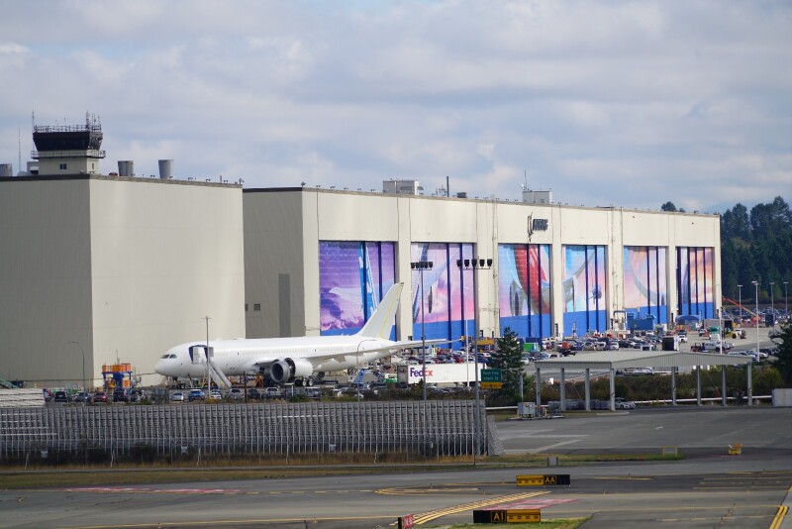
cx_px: 396
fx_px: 5282
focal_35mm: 240
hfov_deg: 8.6
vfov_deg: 5.7
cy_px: 264
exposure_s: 1/320
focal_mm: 240
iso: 100
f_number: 8
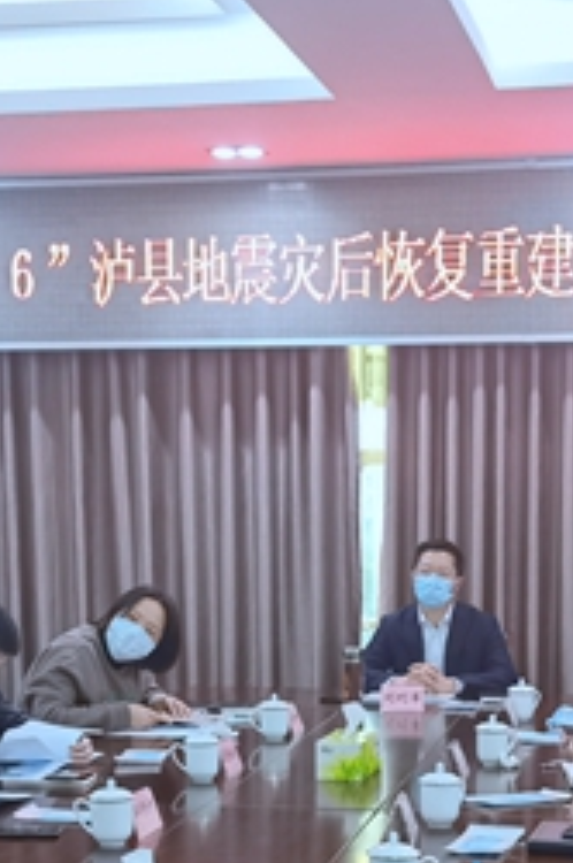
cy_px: 690
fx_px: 1724
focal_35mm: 72
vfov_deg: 27.5
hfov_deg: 18.9
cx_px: 328
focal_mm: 6.67
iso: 200
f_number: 1.9
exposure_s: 1/100
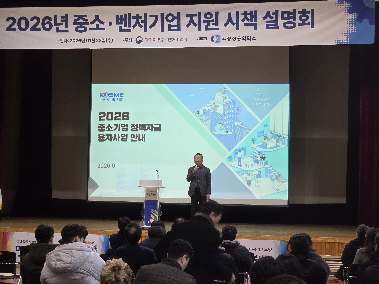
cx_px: 190
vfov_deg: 21.3
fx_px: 755
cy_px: 142
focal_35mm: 69
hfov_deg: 28.2
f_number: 2.4
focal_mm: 7
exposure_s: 1/60
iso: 320
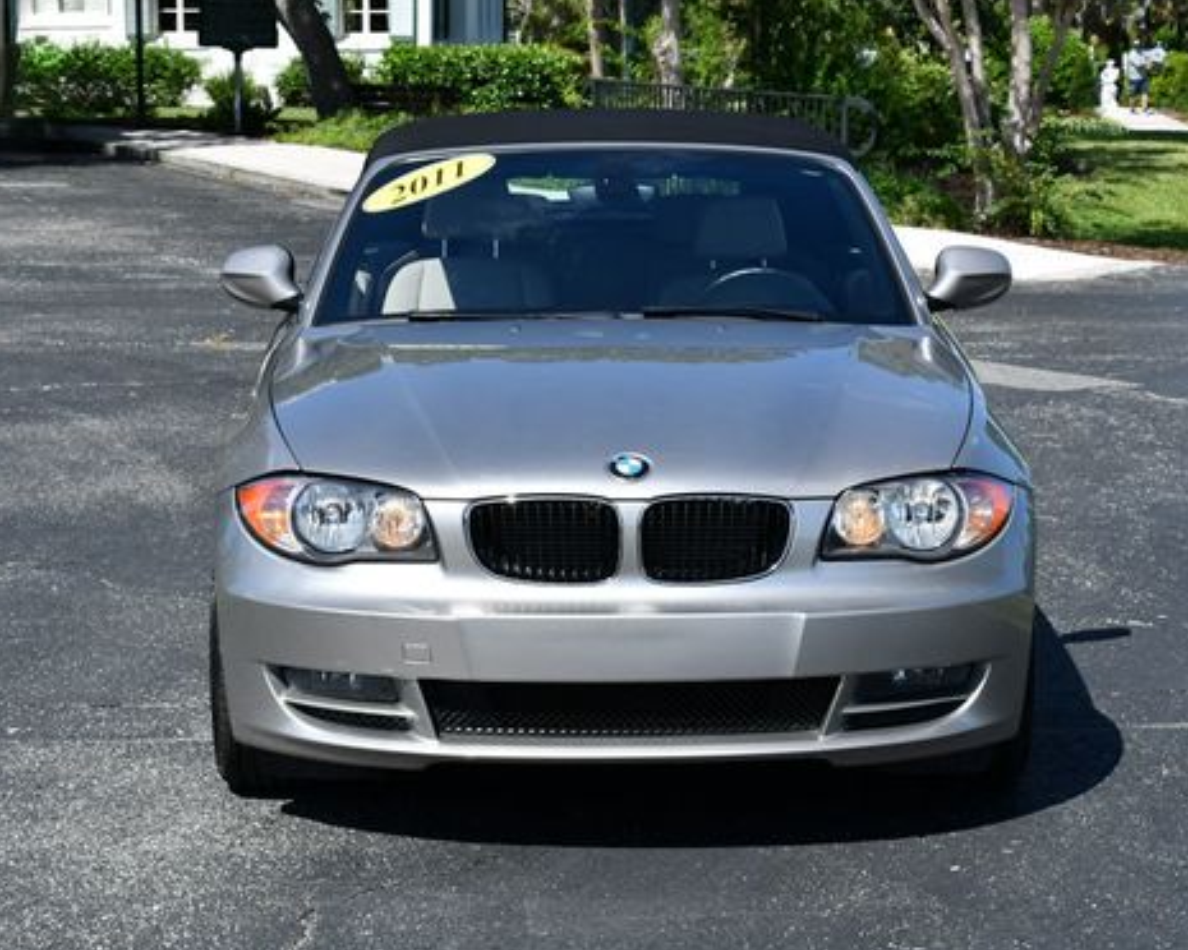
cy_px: 460
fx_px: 3094
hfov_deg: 21.7
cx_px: 623
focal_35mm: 88
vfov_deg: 17.5
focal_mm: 34
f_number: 9
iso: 100
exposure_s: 1/320
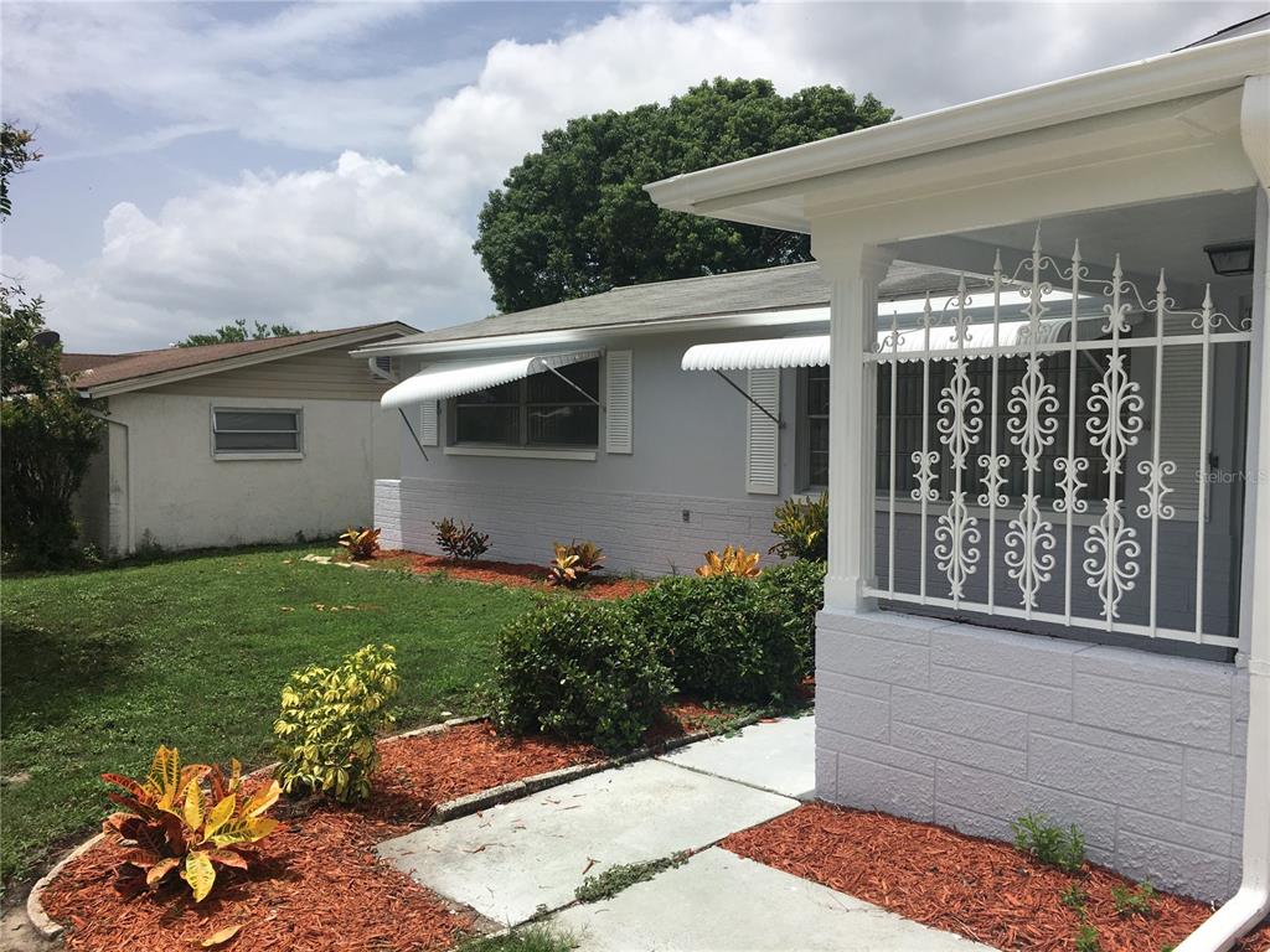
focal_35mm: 29
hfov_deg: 61.7
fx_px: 1064
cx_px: 635
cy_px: 476
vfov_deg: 48.2
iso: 25
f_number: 2.2
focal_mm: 4.15
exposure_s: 1/3077
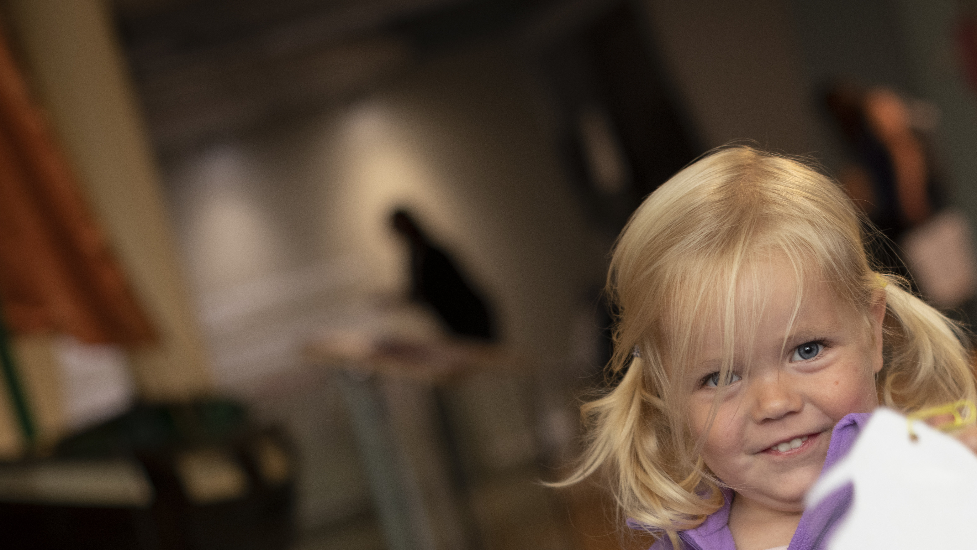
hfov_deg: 22.8
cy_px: 538
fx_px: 2383
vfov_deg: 13.0
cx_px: 792
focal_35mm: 92
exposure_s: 1/50
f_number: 2.8
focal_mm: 50
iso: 500
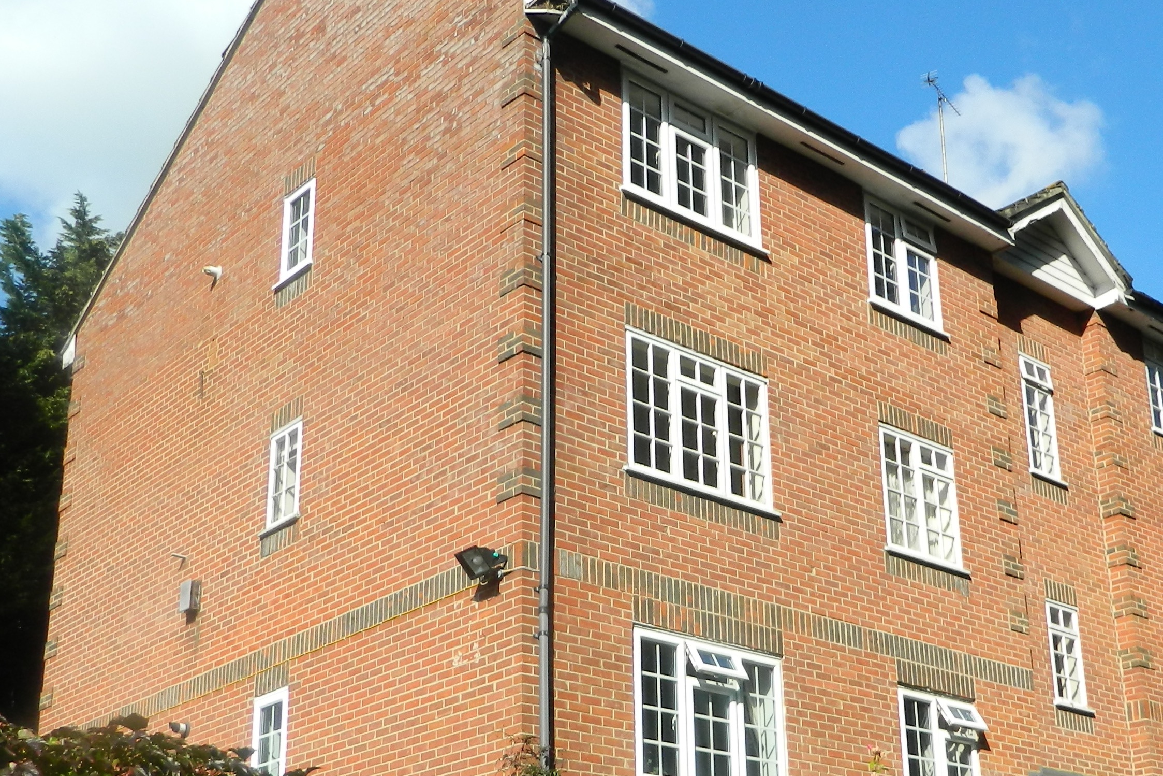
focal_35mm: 50
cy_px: 530
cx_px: 658
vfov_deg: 26.8
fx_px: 1615
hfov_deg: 39.5
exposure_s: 1/800
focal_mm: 4.5
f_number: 3.1
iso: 80
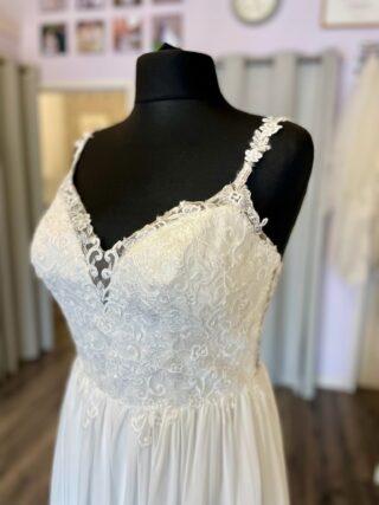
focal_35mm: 26
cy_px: 252
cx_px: 190
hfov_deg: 53.0
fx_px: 380
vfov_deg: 67.3
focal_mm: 4.2
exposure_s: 1/100
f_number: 1.6
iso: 80
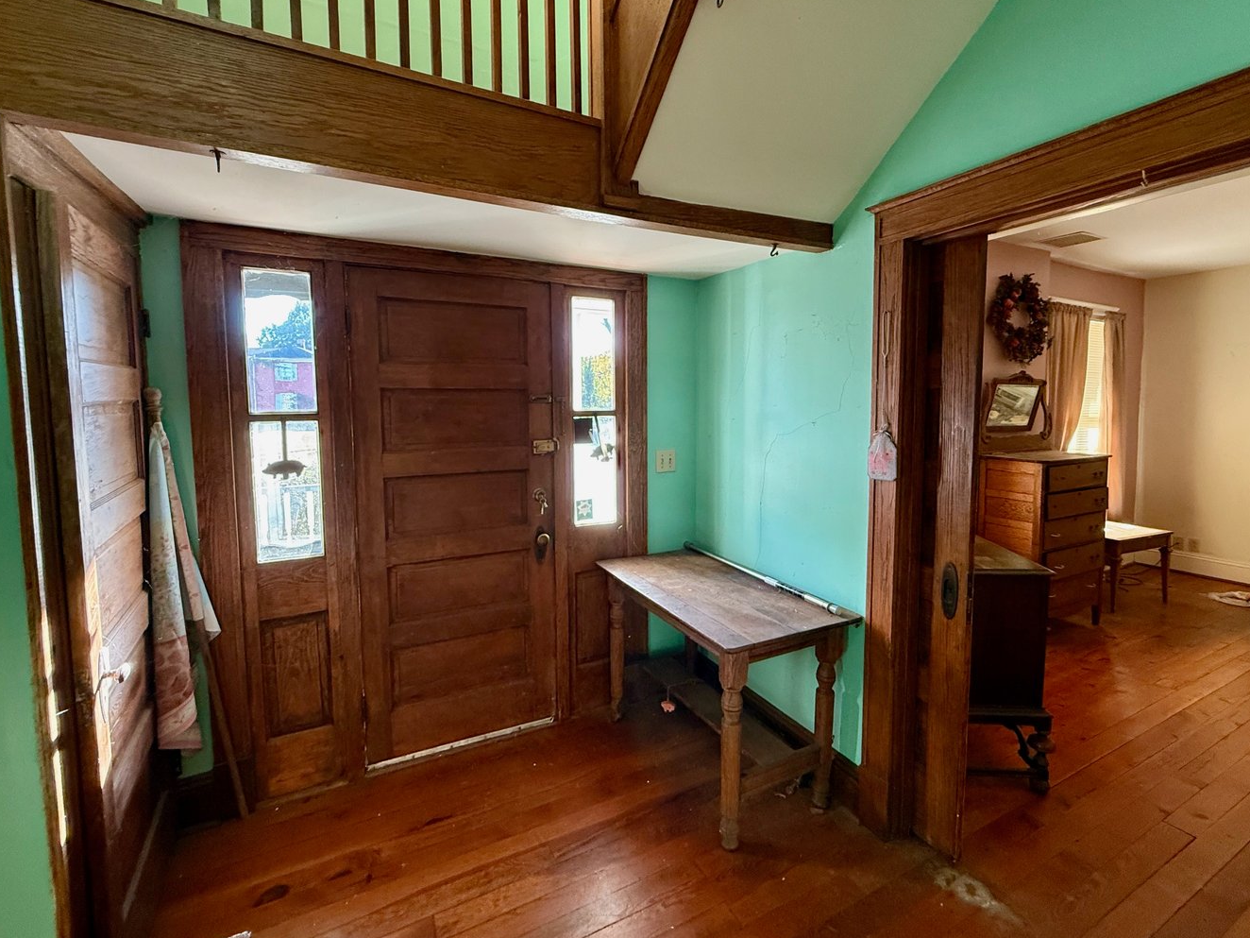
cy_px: 439
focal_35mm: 16
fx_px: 578
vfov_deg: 78.0
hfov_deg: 94.5
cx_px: 642
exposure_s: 1/95
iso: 320
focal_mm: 2.22
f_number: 2.2
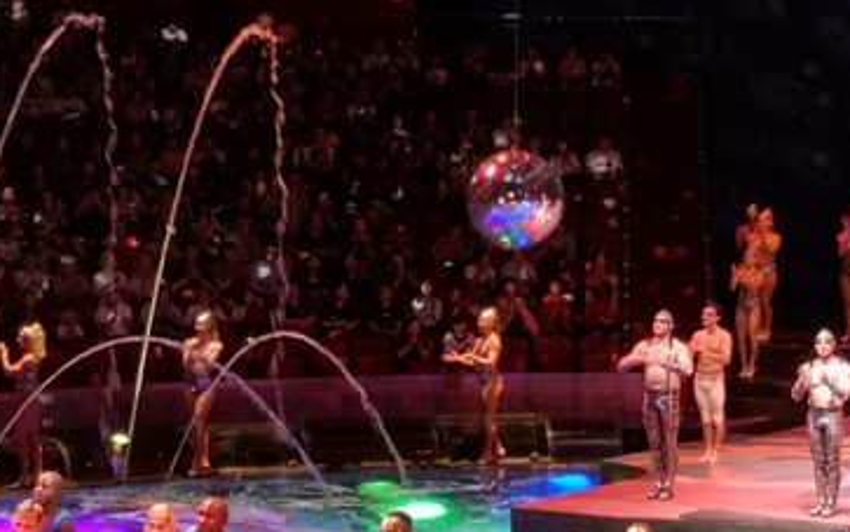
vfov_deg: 11.0
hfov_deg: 17.5
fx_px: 2757
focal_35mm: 119
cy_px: 251
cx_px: 510
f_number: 1.8
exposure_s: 1/33.3
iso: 200
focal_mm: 3.95
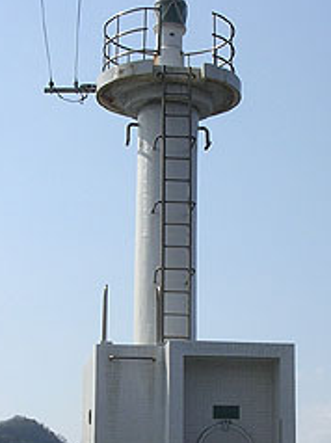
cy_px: 350
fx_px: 1264
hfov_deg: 14.9
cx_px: 190
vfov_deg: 19.7
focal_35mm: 99
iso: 100
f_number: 6.2
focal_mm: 7.5
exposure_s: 1/377
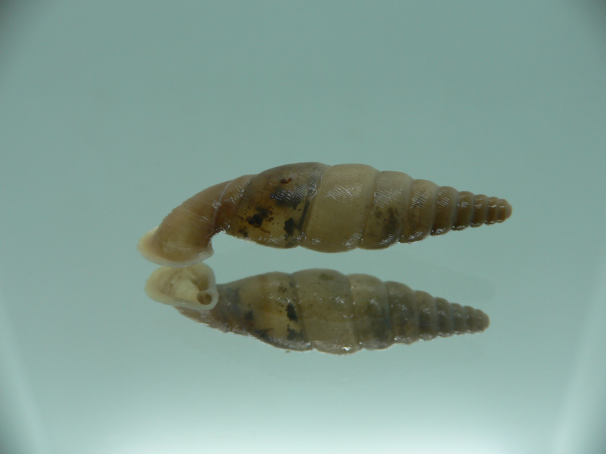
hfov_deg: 52.6
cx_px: 303
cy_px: 227
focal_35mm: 35
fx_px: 613
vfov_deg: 40.7
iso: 80
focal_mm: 4.6
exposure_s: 1/80
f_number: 2.8
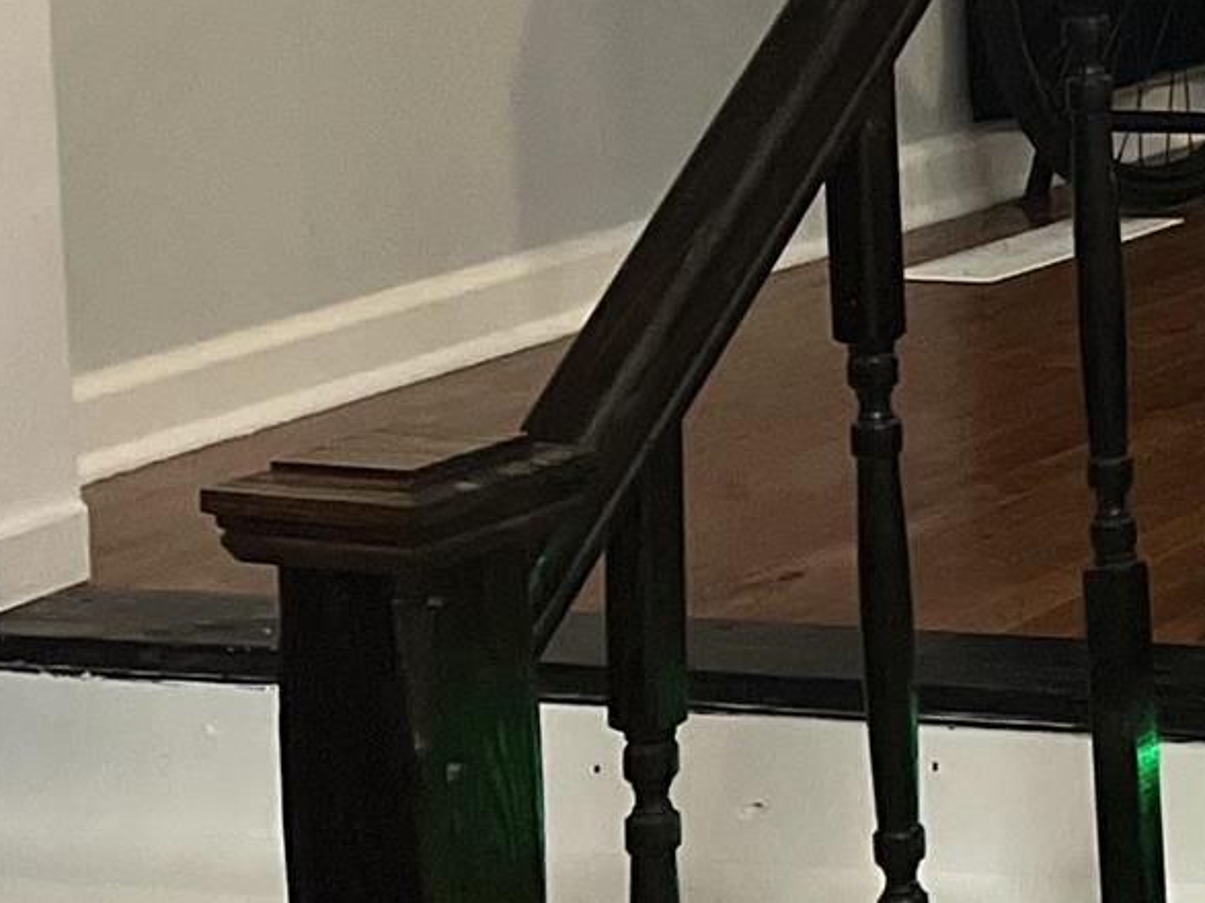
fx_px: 4733
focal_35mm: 136
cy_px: -369
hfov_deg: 12.2
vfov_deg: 10.6
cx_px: 2697
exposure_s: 1/60
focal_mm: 5.1
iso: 400
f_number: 1.6
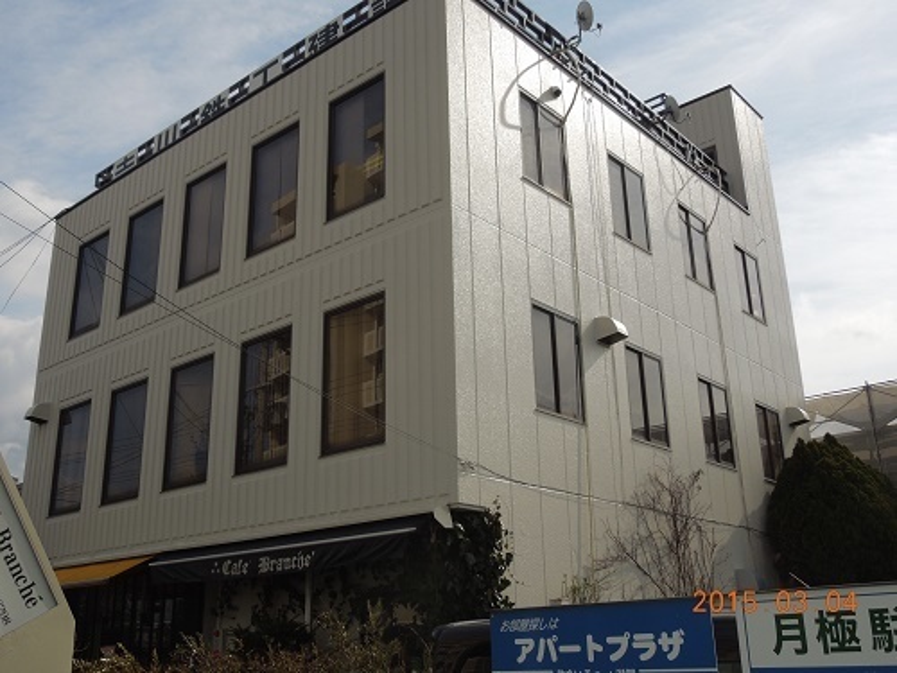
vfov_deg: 40.7
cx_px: 448
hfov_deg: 52.6
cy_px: 336
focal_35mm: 35
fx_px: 907
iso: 100
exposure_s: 1/1600
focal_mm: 6.3
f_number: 3.7
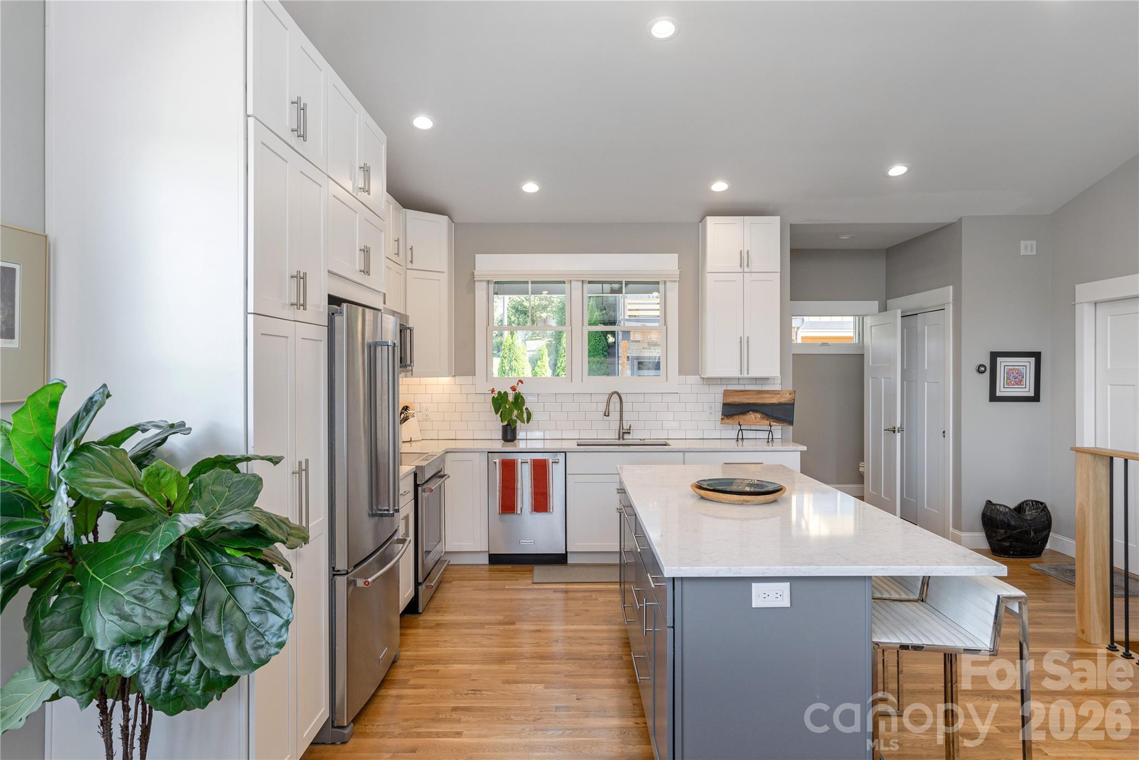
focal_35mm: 19
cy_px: 380
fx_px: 601
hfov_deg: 86.9
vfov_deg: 64.6
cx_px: 570
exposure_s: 1/30
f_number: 8
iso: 320
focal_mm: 19
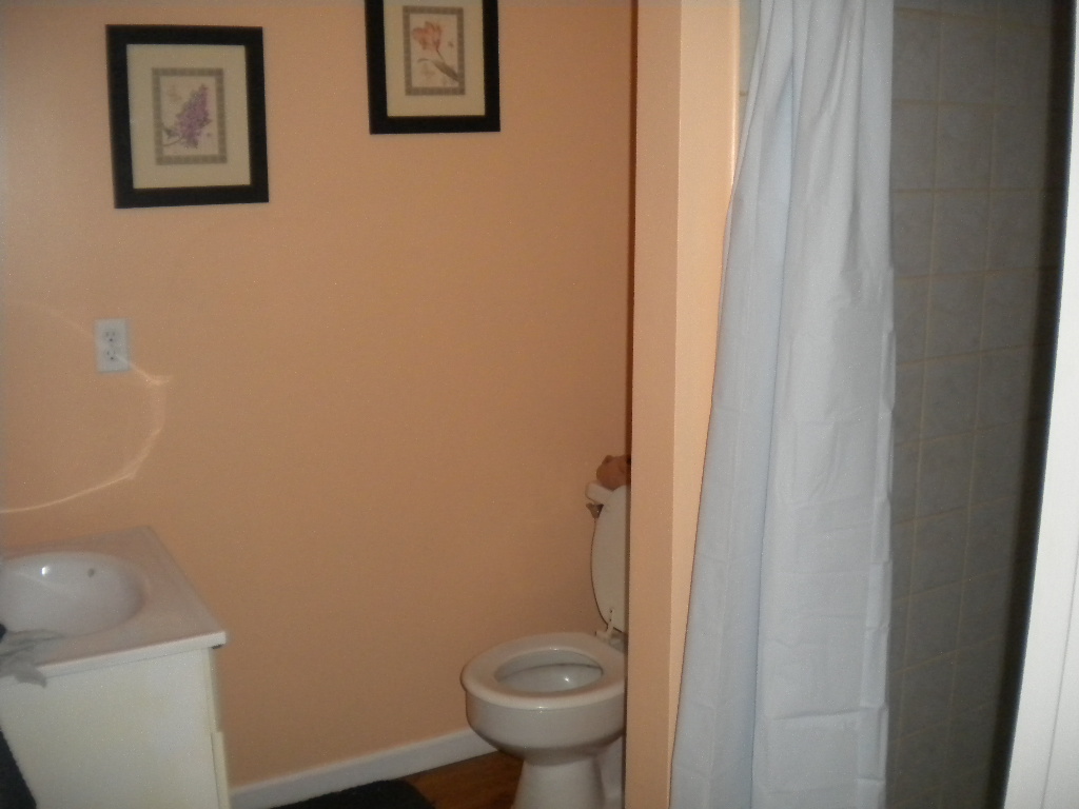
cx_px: 540
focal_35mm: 35
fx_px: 1091
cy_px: 404
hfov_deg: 52.6
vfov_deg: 40.7
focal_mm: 6.3
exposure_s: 1/30
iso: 400
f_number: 3.1
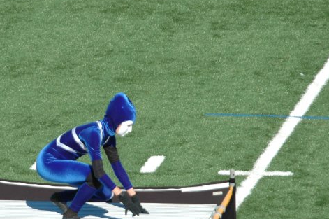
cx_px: 89
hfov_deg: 2.3
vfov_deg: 1.5
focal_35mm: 891
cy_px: 143
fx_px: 8134
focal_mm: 350
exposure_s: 1/800
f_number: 5.6
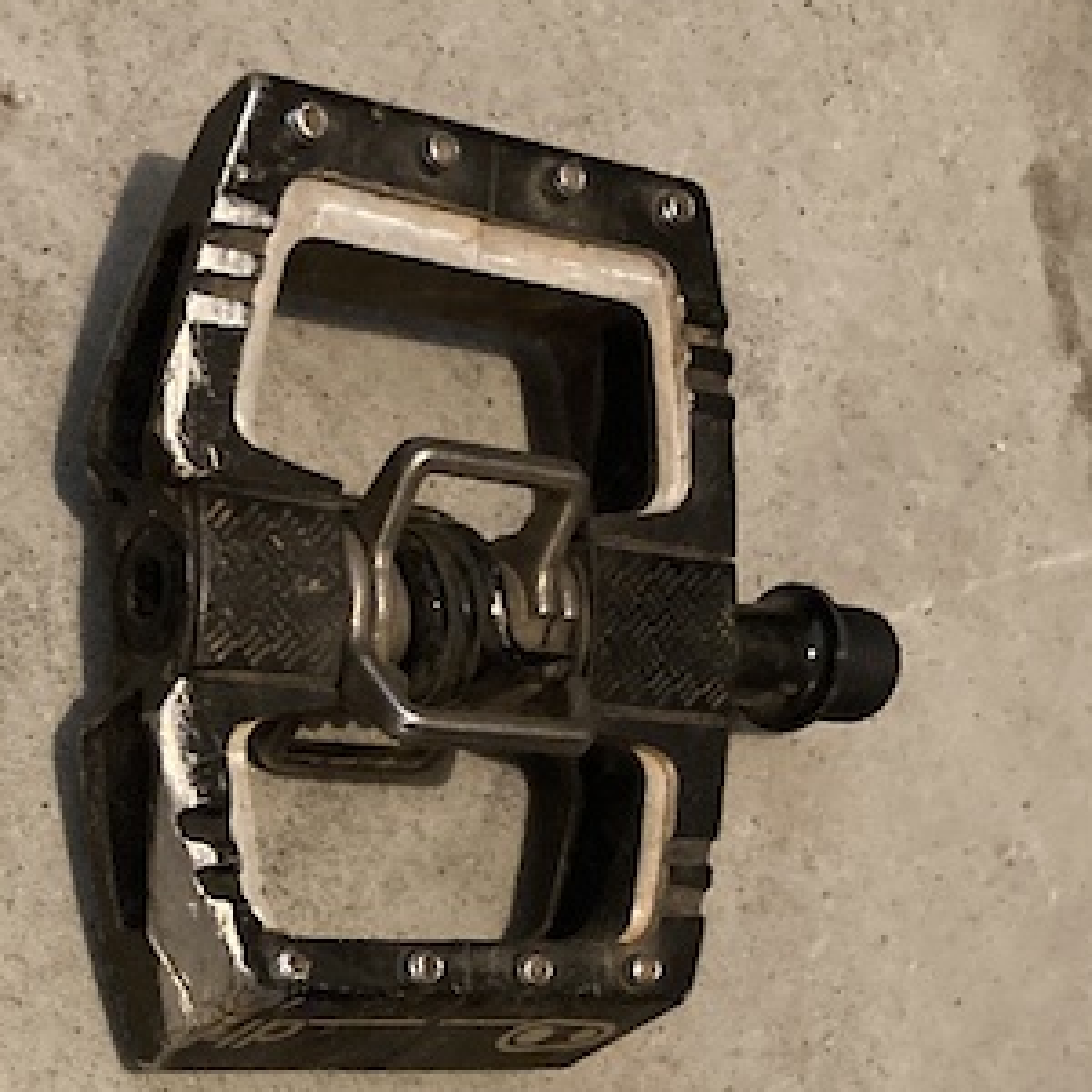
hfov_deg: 25.4
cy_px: 1190
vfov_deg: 24.4
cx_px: 138
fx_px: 2356
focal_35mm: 66
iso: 640
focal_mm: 3.99
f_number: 1.8
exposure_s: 1/30
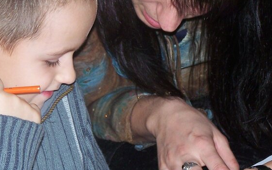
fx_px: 1773
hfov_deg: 8.8
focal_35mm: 239
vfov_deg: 5.5
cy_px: 116
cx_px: 97
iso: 80
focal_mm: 17.5
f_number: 3.2
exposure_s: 1/100
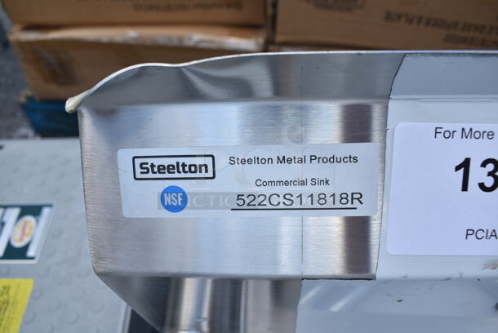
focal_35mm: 27
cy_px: 166
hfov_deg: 67.3
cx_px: 249
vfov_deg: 48.0
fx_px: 374
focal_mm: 18
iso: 100
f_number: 6.3
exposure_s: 1/100
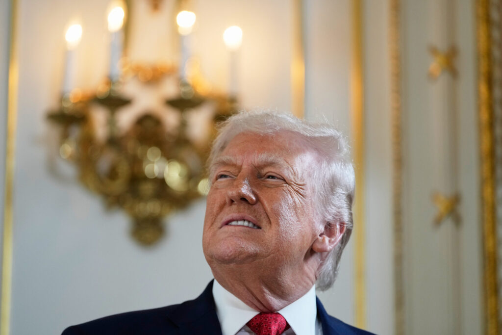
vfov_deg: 8.1
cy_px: 168
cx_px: 251
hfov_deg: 12.1
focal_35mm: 170
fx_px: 2371
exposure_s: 1/500
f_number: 2.8
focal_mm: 170
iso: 800
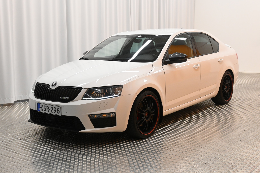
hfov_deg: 41.7
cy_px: 86
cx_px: 130
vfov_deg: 28.5
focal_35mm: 47
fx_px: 341
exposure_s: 1/160
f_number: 6.3
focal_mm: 31.5
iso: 1600
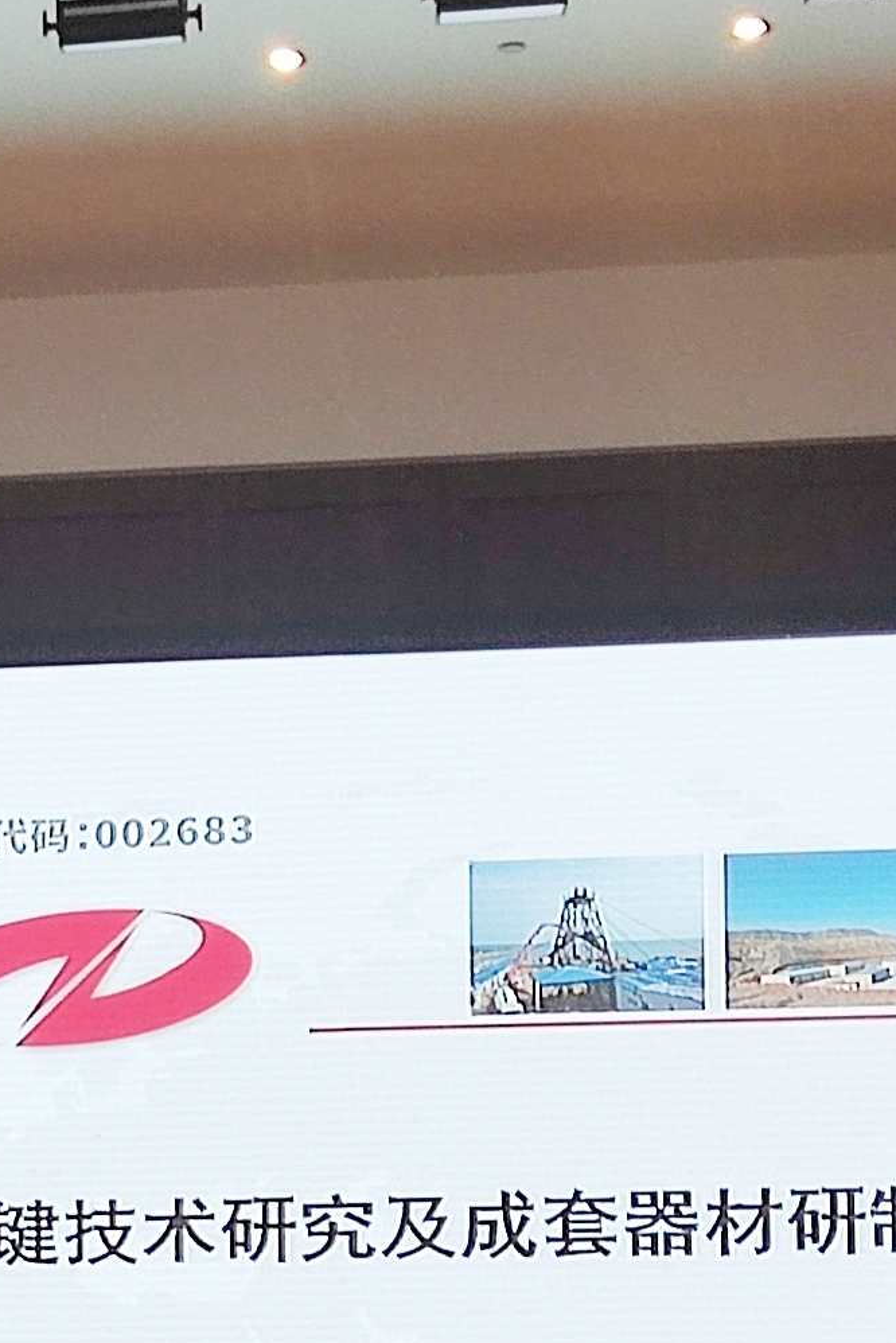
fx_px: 5596
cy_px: 1420
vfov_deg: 13.4
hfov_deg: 8.7
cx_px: -879
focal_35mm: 150
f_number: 1.79
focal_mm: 4.71
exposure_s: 1/50
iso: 67
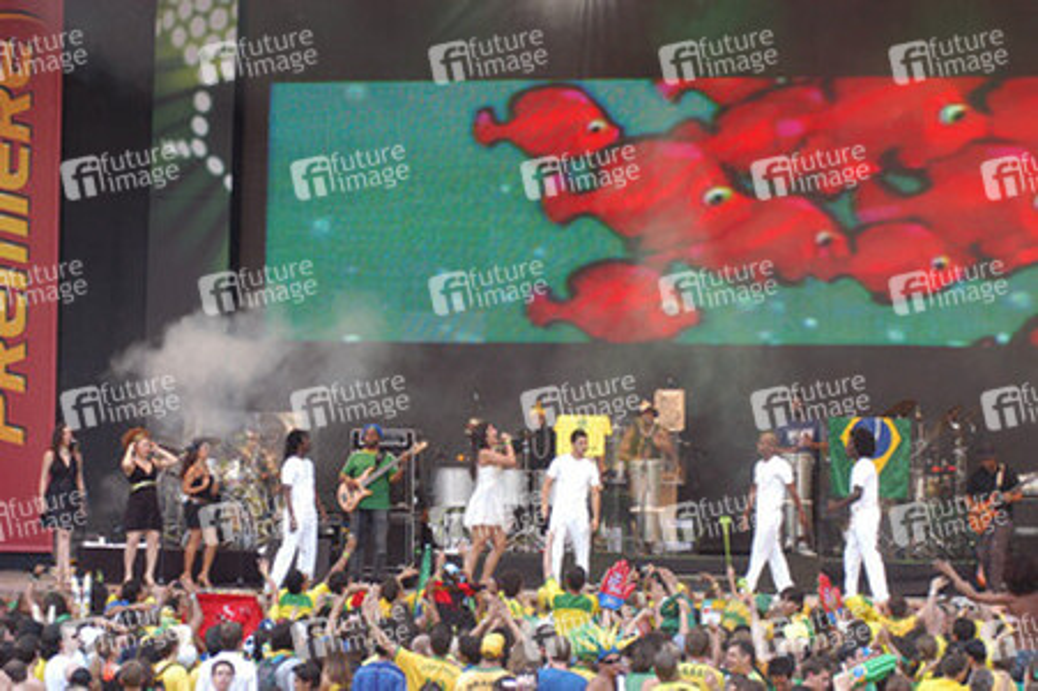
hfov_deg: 17.1
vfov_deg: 11.4
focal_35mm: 120
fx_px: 3457
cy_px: 346
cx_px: 519
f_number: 2.8
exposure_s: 1/160
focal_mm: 80
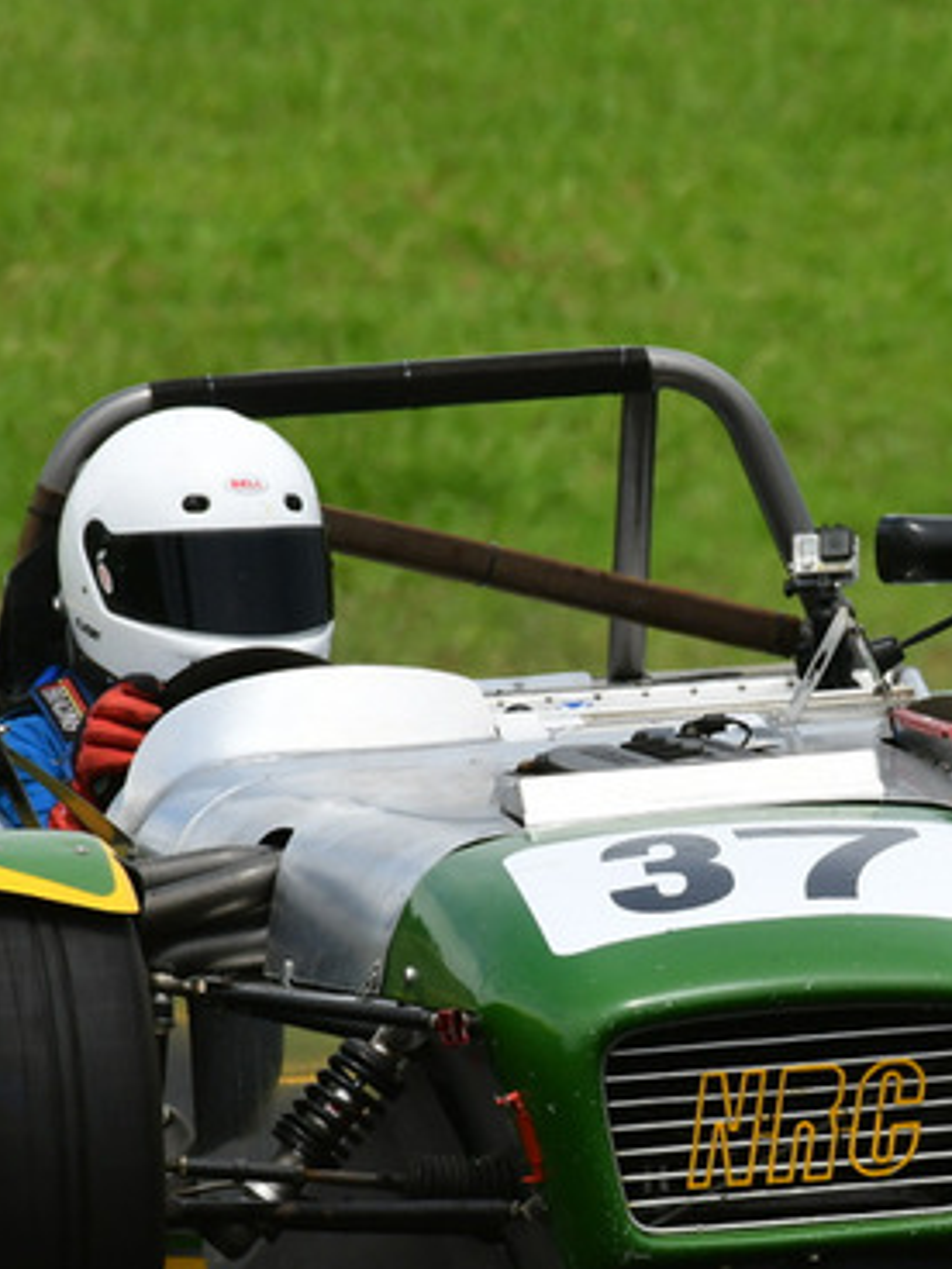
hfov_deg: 0.9
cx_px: 762
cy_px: 724
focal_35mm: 1568
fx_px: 57497
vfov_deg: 1.3
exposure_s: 1/640
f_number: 11
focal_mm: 500
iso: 400
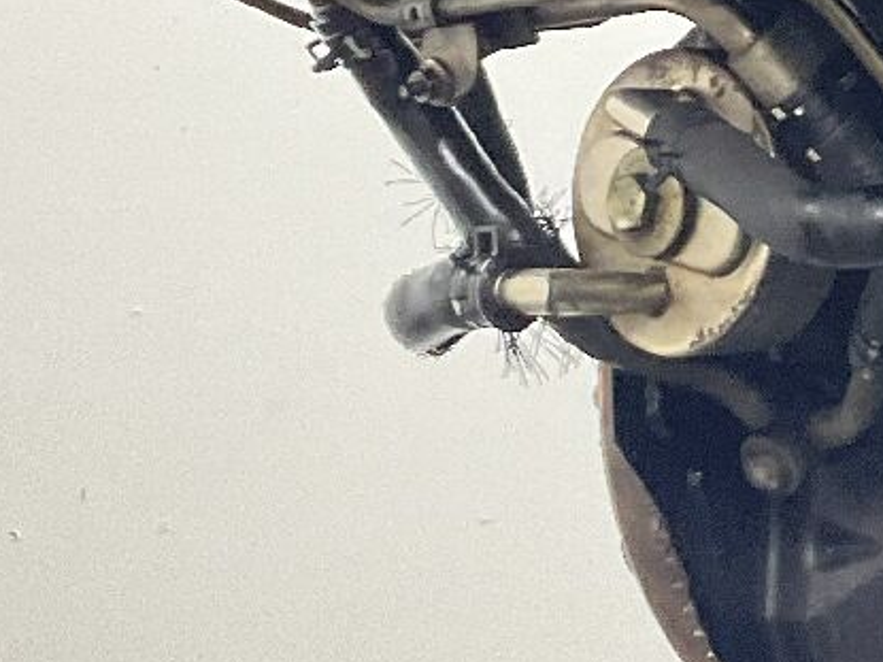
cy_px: 27
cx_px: 1044
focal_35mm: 134
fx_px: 3417
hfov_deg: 14.3
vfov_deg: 11.0
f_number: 1.8
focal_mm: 3
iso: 160
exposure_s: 1/50
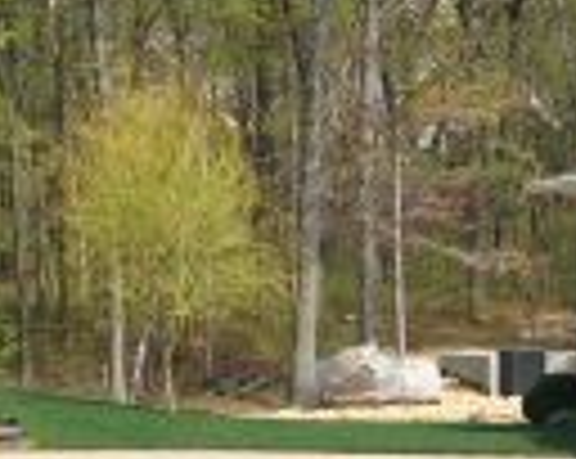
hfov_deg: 12.0
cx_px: 423
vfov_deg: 9.4
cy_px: 567
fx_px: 2740
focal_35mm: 161
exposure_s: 1/1506
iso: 50
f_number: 2.4
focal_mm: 4.12
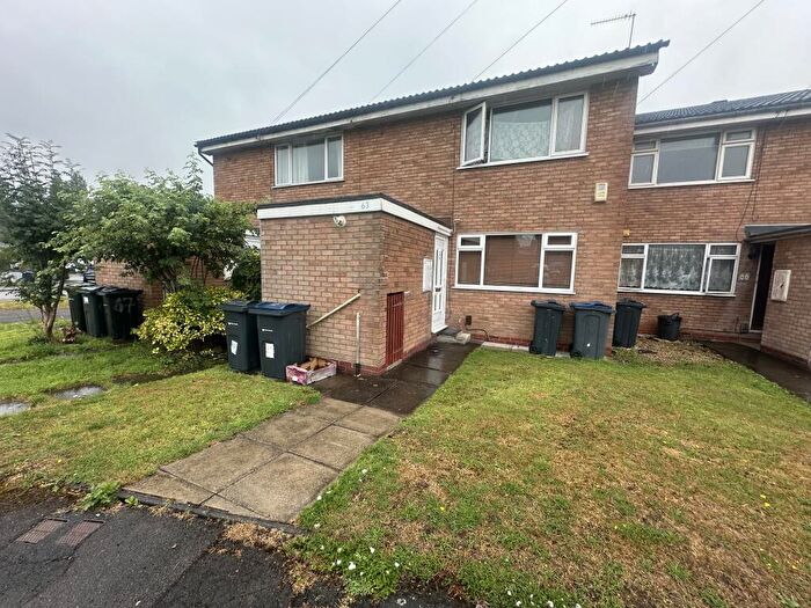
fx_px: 328
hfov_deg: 102.1
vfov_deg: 85.7
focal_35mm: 14
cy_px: 304
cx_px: 406
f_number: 2.2
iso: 40
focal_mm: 2.22
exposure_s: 1/315
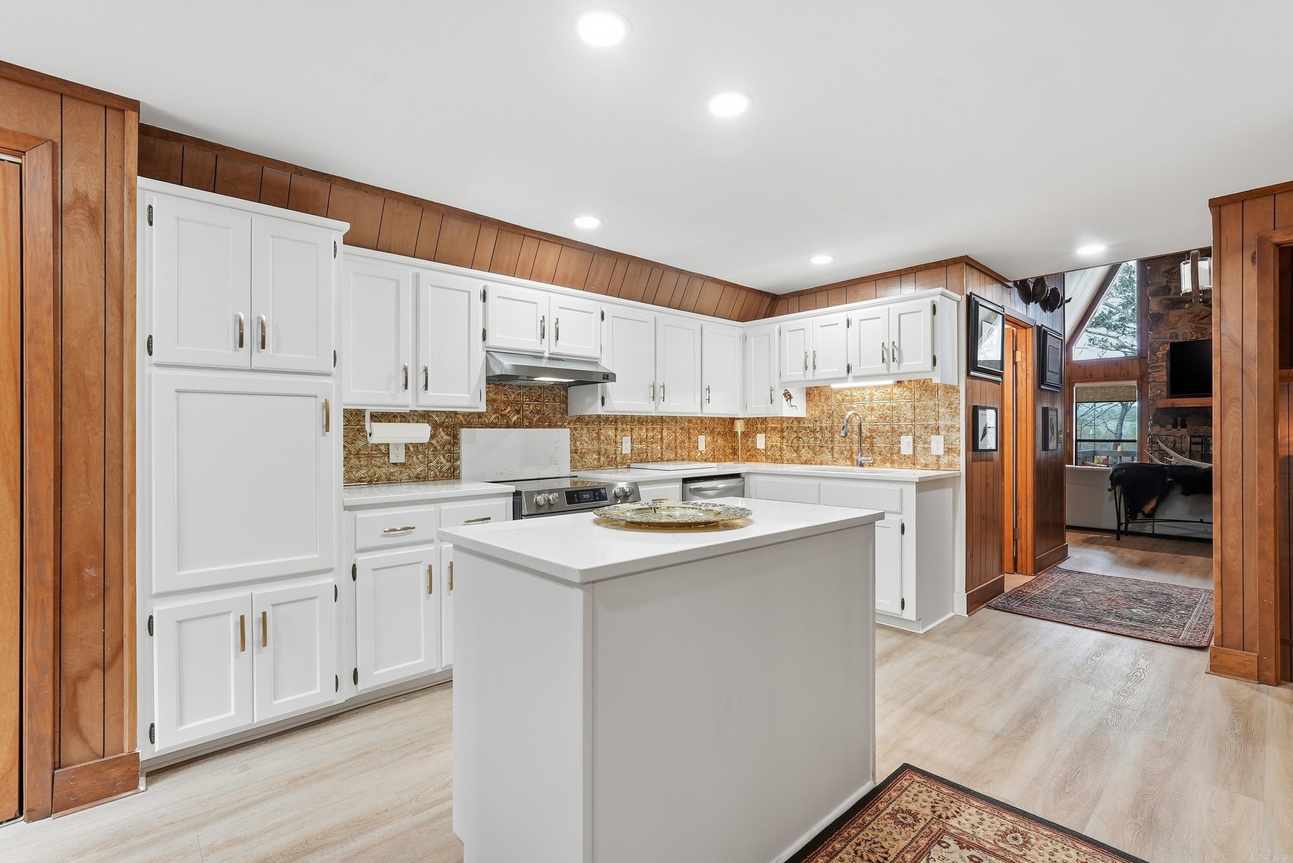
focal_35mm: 16
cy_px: 432
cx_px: 646
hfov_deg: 96.7
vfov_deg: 73.8
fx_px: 575
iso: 250
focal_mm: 16
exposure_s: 1/20
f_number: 9
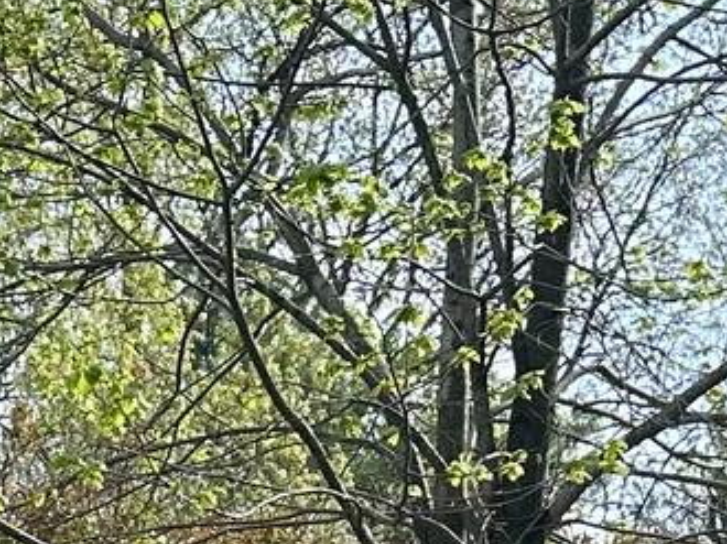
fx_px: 3127
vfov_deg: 8.7
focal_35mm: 149
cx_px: -7
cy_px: 1480
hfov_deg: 13.1
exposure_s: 1/1495
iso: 80
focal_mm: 6.86
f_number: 1.78
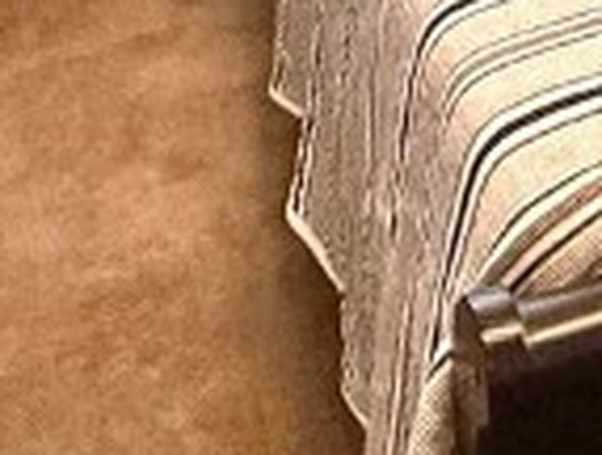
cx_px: 855
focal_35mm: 100
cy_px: -720
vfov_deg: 11.5
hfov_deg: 17.9
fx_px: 1743
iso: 160
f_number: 2.2
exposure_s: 1/120
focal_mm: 2.22
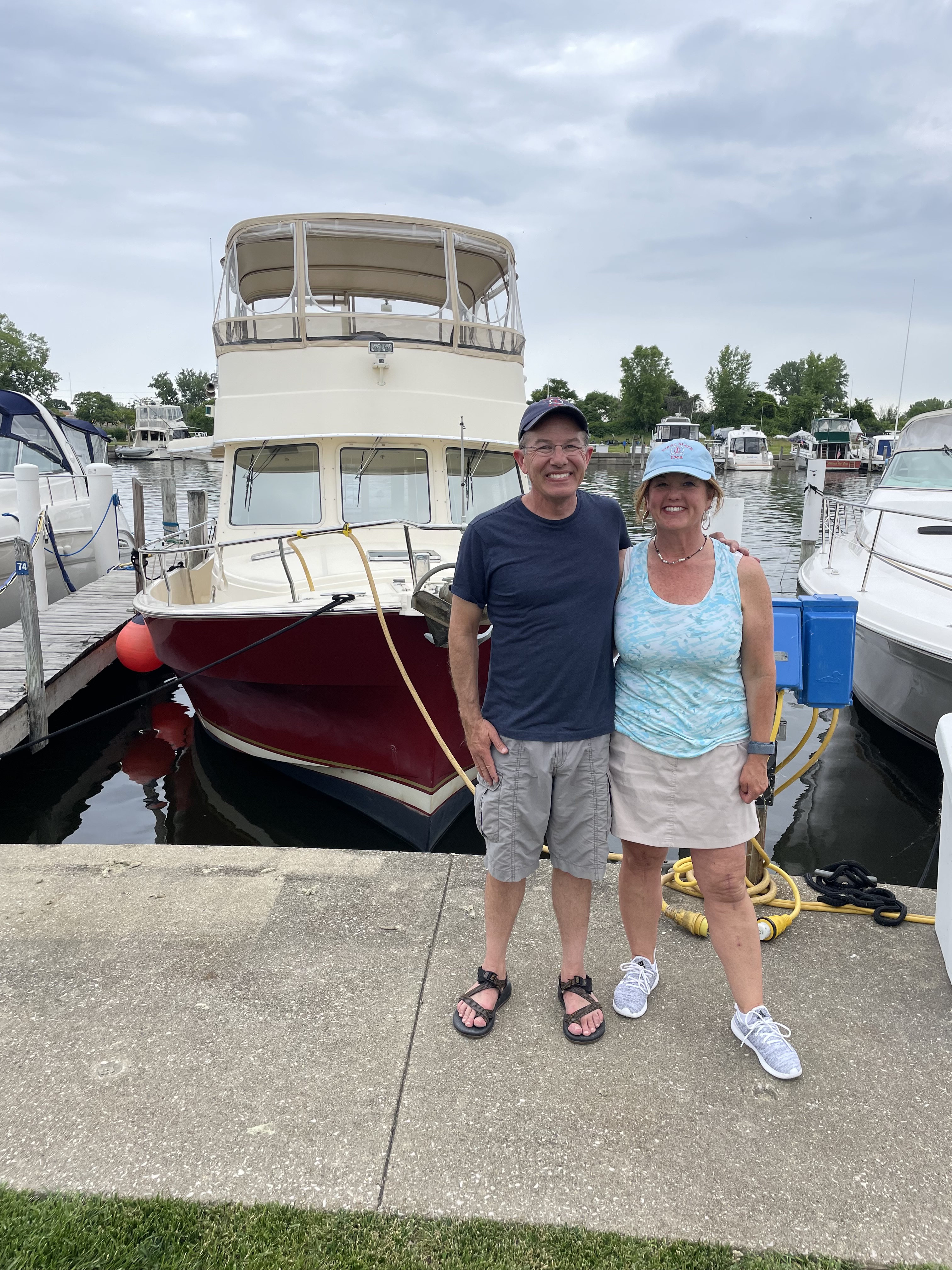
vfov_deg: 67.3
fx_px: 953
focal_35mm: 26
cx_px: 476
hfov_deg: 53.1
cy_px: 635
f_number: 1.6
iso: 32
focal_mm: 4.2
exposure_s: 1/421
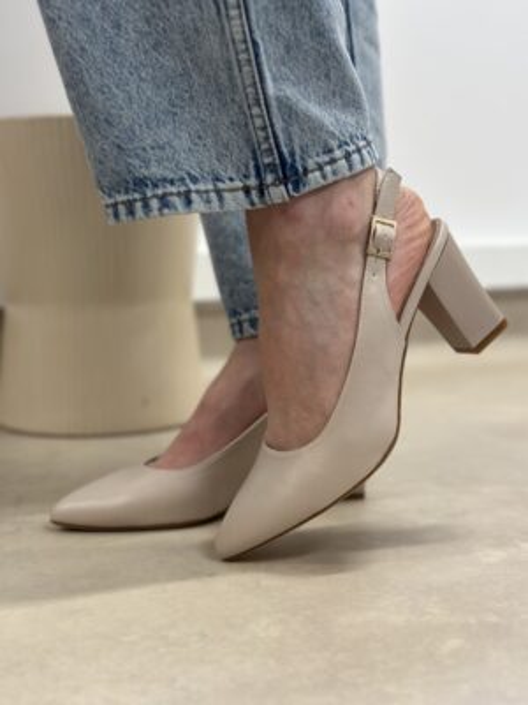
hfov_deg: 30.3
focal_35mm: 48
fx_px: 976
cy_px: 352
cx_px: 264
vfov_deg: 39.7
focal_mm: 6.86
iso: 160
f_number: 1.78
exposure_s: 1/100
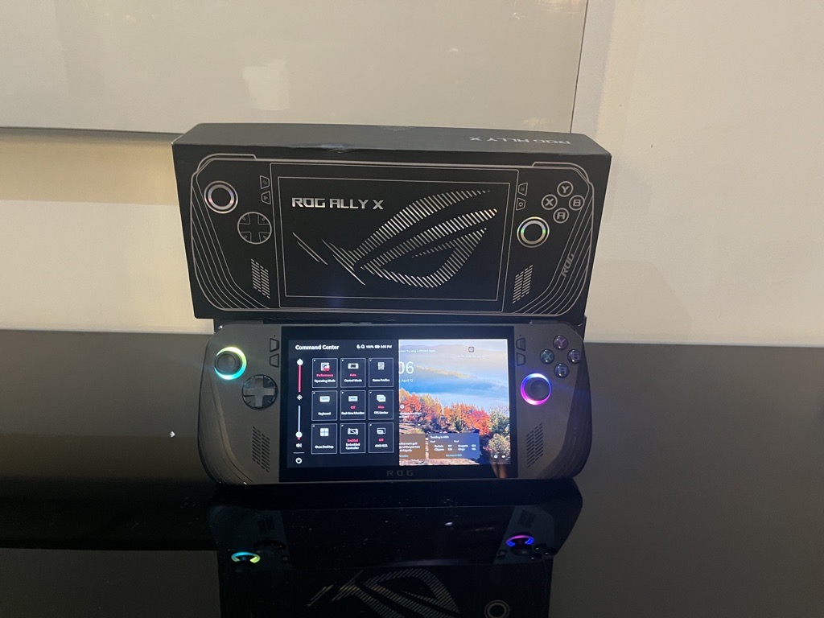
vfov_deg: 53.1
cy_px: 309
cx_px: 412
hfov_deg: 67.3
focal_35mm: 26
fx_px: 619
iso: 500
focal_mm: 5.1
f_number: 1.6
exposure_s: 1/33
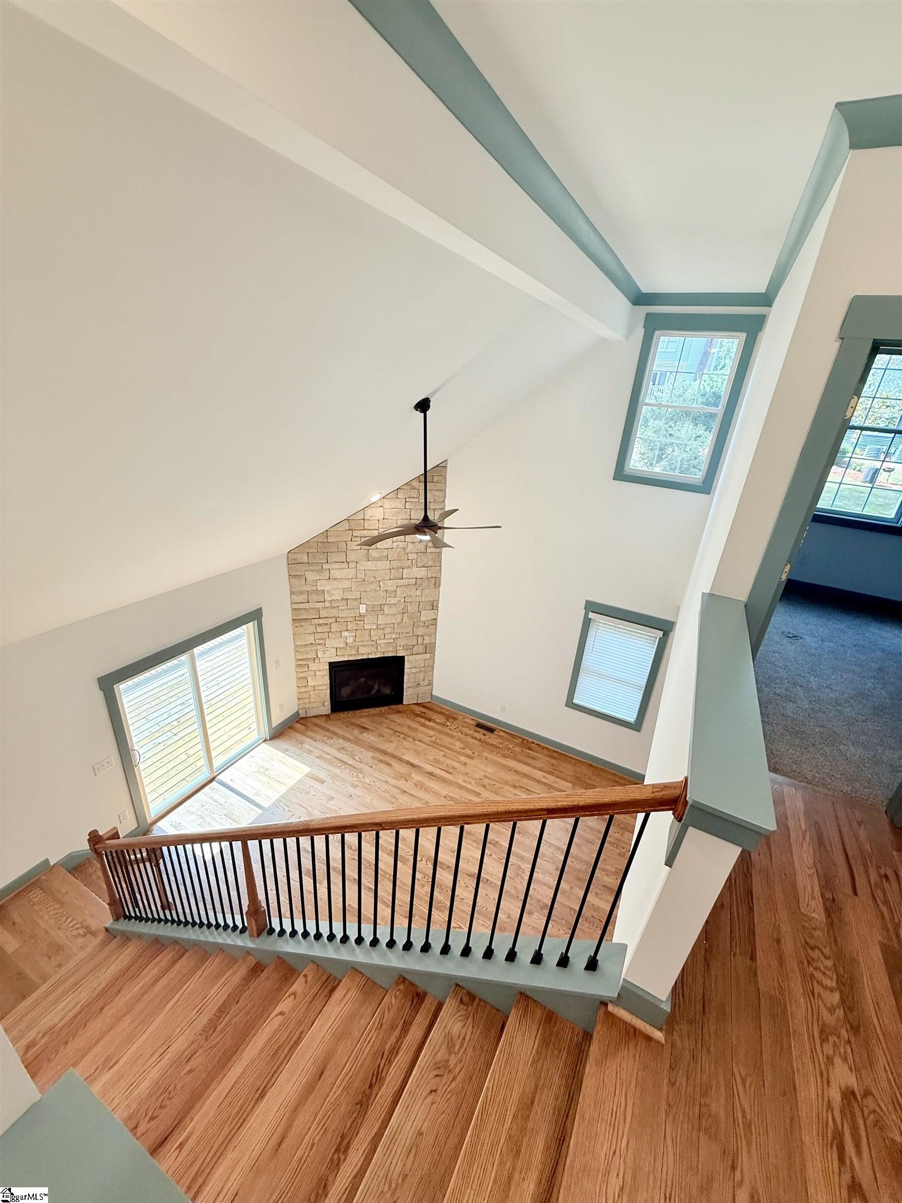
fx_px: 486
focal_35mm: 14
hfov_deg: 85.7
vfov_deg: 102.1
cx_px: 451
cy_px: 602
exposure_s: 1/120
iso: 100
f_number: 2.2
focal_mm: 2.22
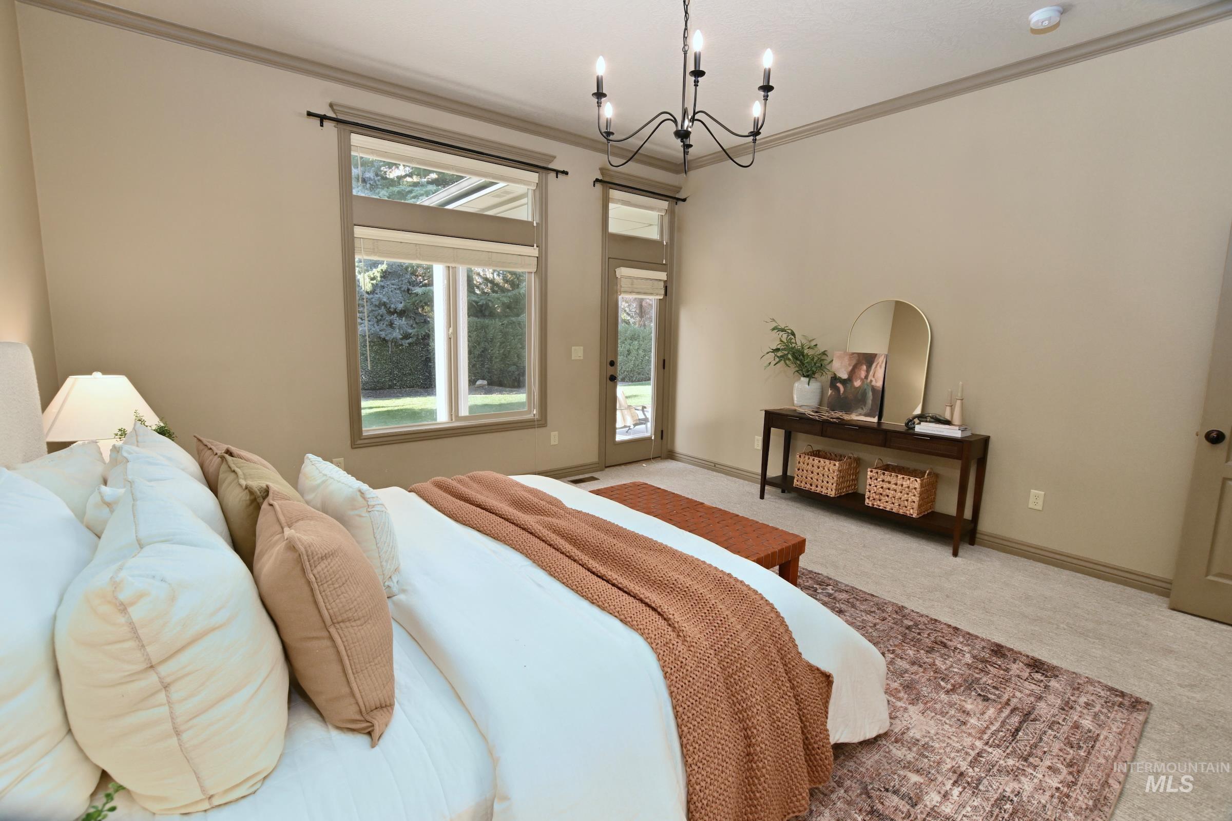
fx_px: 513
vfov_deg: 77.3
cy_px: 410
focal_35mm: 15
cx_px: 616
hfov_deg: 100.4
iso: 400
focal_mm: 10
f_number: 7.1
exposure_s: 1/125
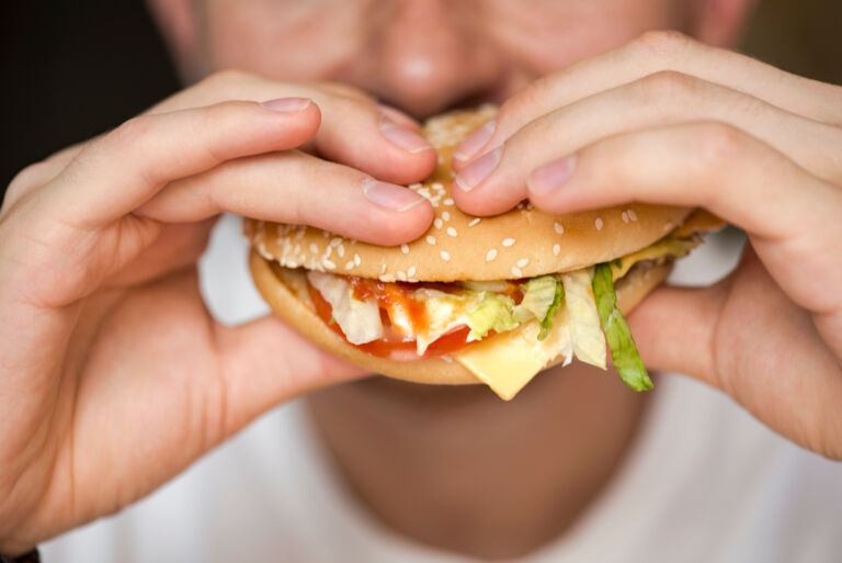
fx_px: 2457
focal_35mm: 105
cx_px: 421
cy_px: 282
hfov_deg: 19.4
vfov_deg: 13.1
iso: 250
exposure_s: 1/200
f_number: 3.2
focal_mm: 105
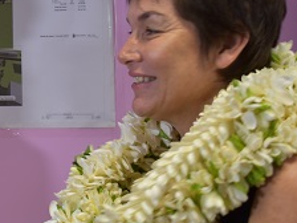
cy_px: 61
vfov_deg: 19.8
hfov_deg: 24.6
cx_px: -25
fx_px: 635
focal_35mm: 74
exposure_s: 1/60
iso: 400
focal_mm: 18
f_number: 4
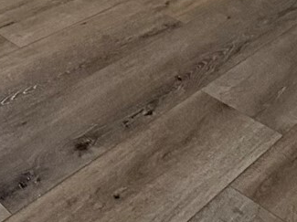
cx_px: -25
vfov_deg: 15.4
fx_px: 591
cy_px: -264
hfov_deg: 26.2
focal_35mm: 69
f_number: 2.2
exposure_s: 1/120
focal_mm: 2.22
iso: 125
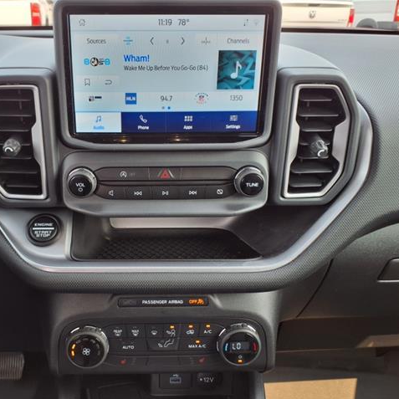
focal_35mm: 32
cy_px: 200
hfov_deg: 50.4
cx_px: 143
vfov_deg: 51.1
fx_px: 417
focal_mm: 3.58
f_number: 1.9
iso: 40
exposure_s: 1/139
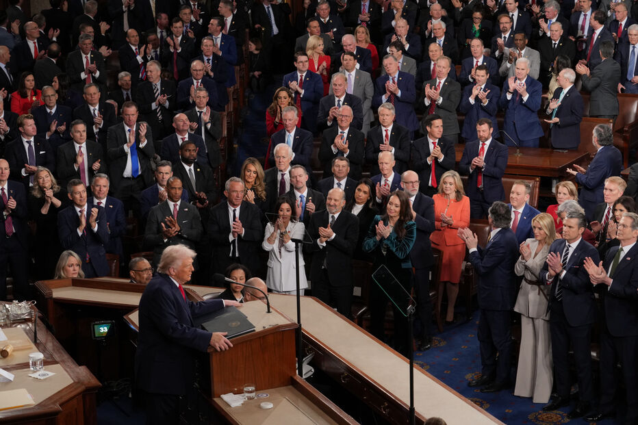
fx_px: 1524
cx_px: 319
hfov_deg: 23.6
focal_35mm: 86
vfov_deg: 15.9
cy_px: 212
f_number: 5
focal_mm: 86
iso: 2000
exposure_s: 1/400
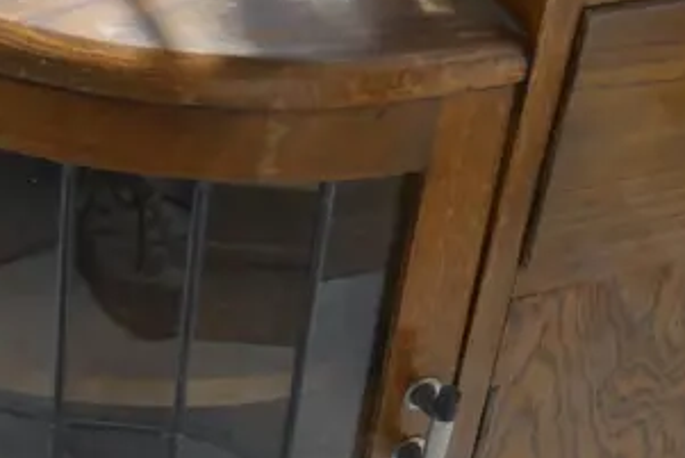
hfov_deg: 20.5
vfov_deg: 13.7
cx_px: 482
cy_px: 404
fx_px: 1885
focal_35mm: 99
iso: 800
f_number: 3.5
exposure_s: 1/60
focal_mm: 14
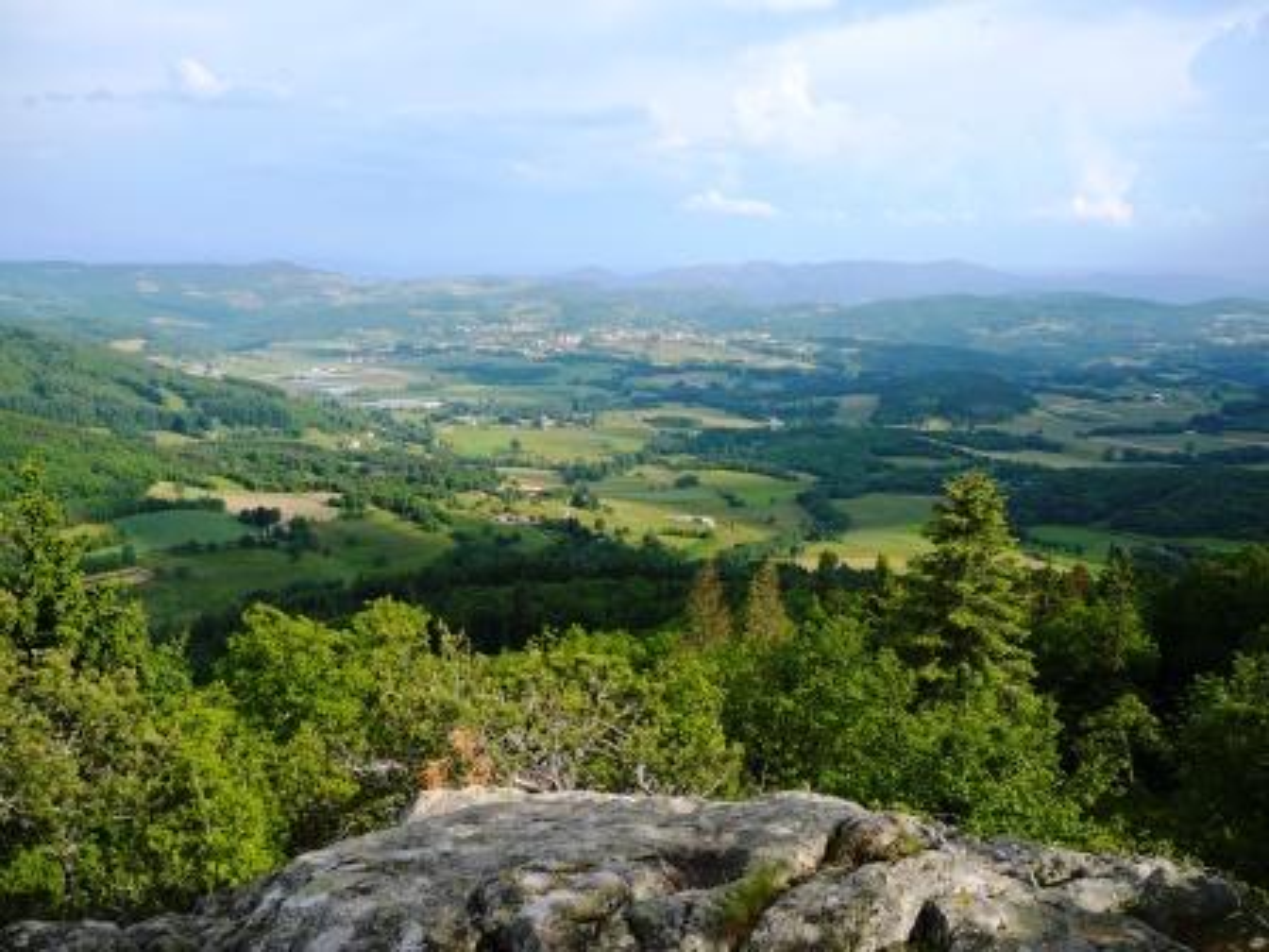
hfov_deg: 52.6
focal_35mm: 35
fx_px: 1283
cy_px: 476
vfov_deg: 40.7
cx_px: 634
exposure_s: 1/640
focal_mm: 5.2
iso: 80
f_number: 2.8
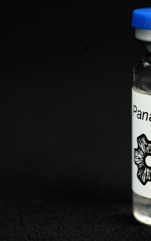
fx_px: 810
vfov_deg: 17.0
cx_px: 177
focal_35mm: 123
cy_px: 120
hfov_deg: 10.5
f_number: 8
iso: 100
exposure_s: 1/60
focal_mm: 80
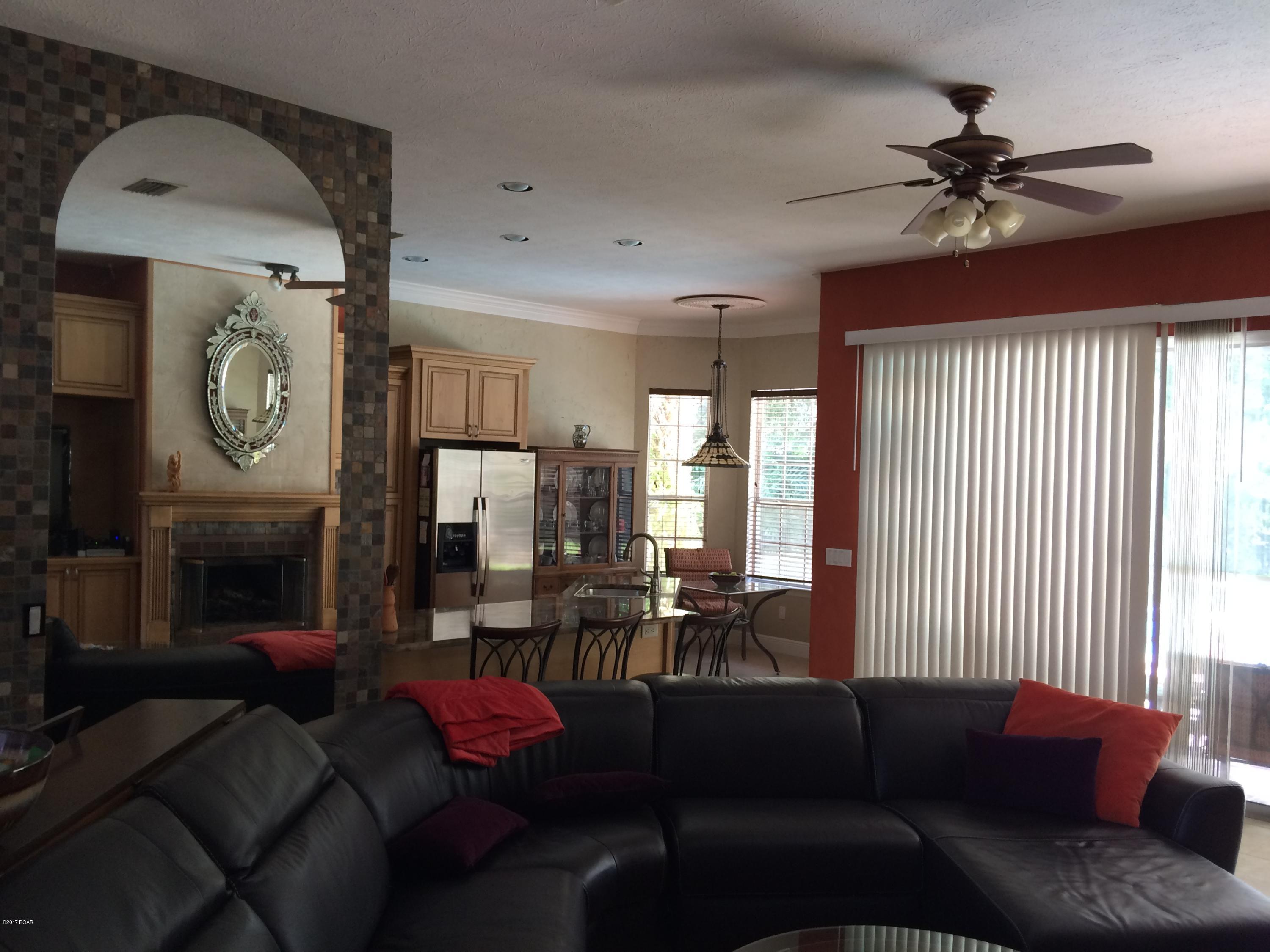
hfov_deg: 61.7
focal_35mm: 29
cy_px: 476
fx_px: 1064
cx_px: 635
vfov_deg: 48.2
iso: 64
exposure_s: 1/30
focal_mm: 4.15
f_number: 2.2
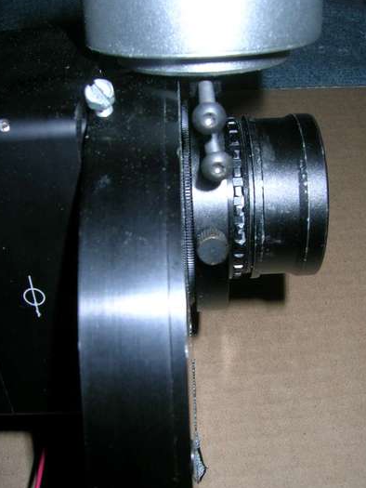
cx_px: 167
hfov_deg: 35.9
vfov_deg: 46.8
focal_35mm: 40
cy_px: 258
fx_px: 564
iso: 50
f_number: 4.8
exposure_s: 1/60.1
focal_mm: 5.4
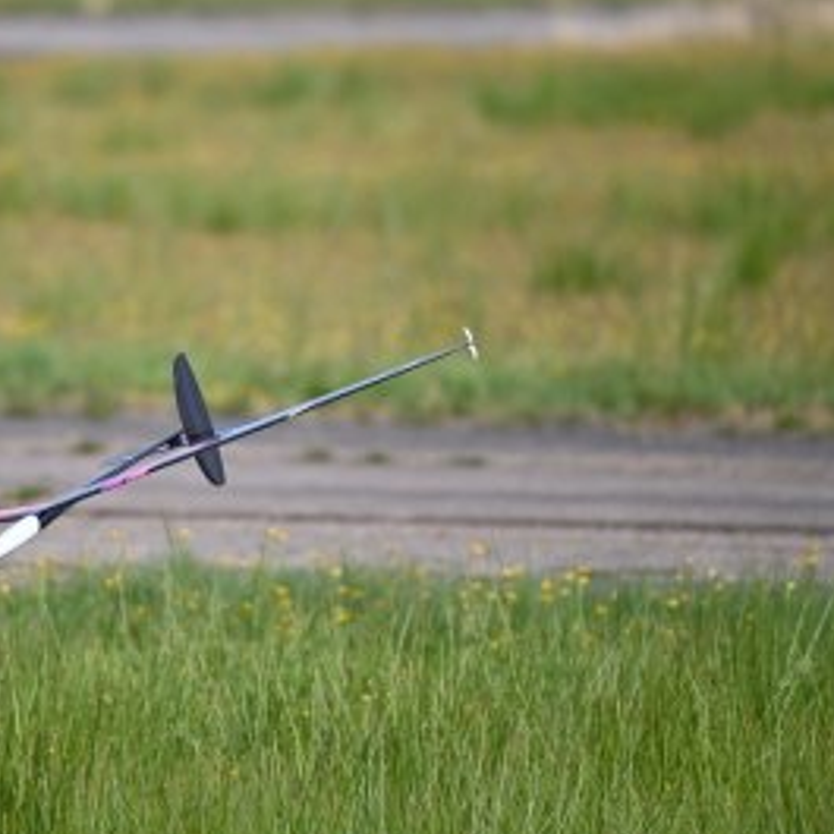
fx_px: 17418
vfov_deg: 2.7
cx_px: 165
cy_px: 397
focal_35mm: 639
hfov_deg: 2.7
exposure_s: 1/1600
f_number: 6.3
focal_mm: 400
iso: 320
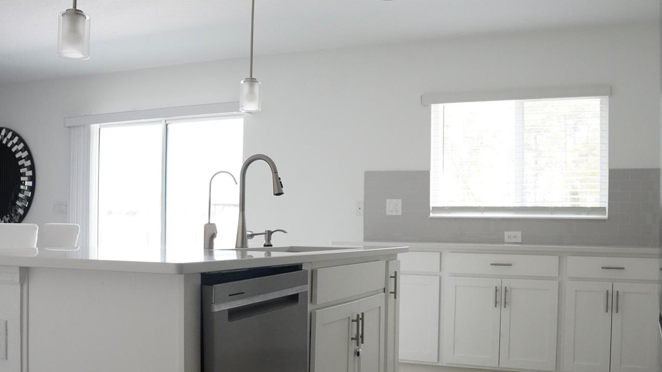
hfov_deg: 52.6
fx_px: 669
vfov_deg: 31.0
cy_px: 229
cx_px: 361
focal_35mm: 38
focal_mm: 29.1
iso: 10000
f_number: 5
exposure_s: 1/1250
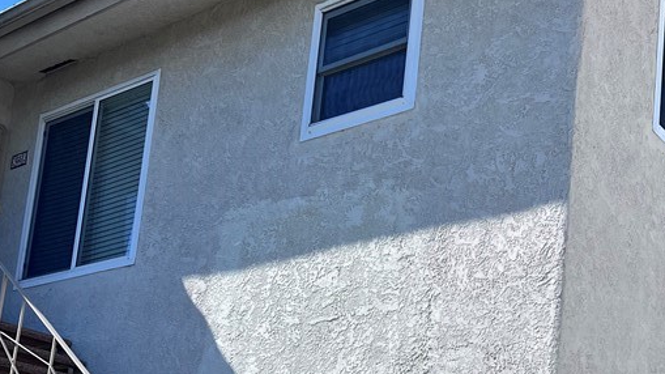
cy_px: 454
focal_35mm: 57
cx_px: 473
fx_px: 1005
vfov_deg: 19.7
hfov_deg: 36.0
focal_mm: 5.7
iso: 50
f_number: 1.5
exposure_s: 1/4831
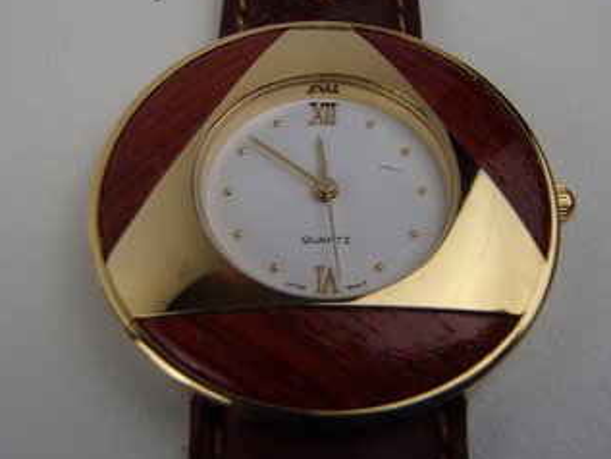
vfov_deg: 36.0
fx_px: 706
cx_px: 311
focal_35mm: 40
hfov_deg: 46.8
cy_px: 223
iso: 160
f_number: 4.7
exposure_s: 1/160
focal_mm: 6.64
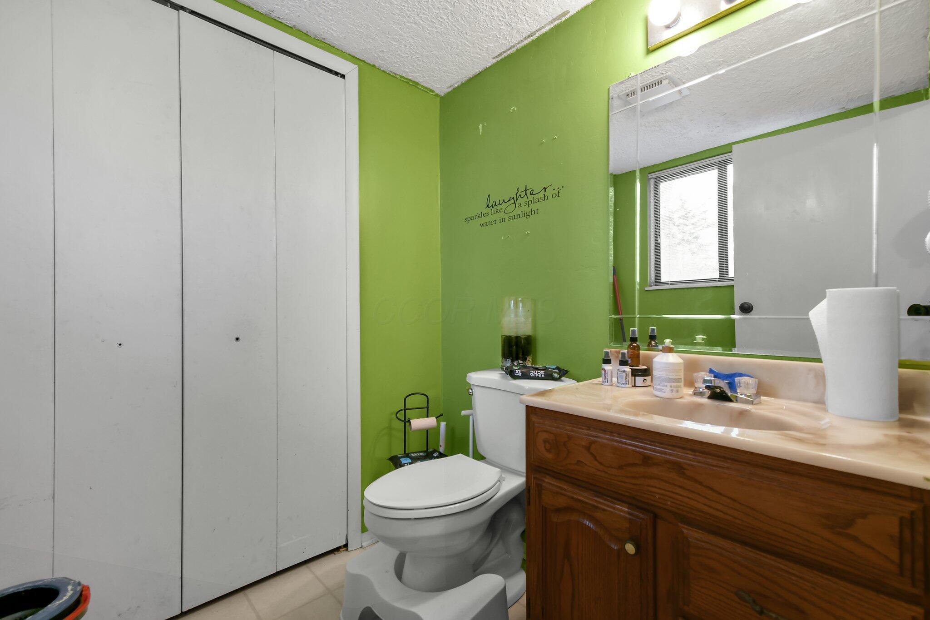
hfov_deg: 100.4
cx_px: 465
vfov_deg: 77.3
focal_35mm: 15
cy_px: 310
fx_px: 387
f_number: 7.1
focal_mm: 10
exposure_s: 1/10
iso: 640
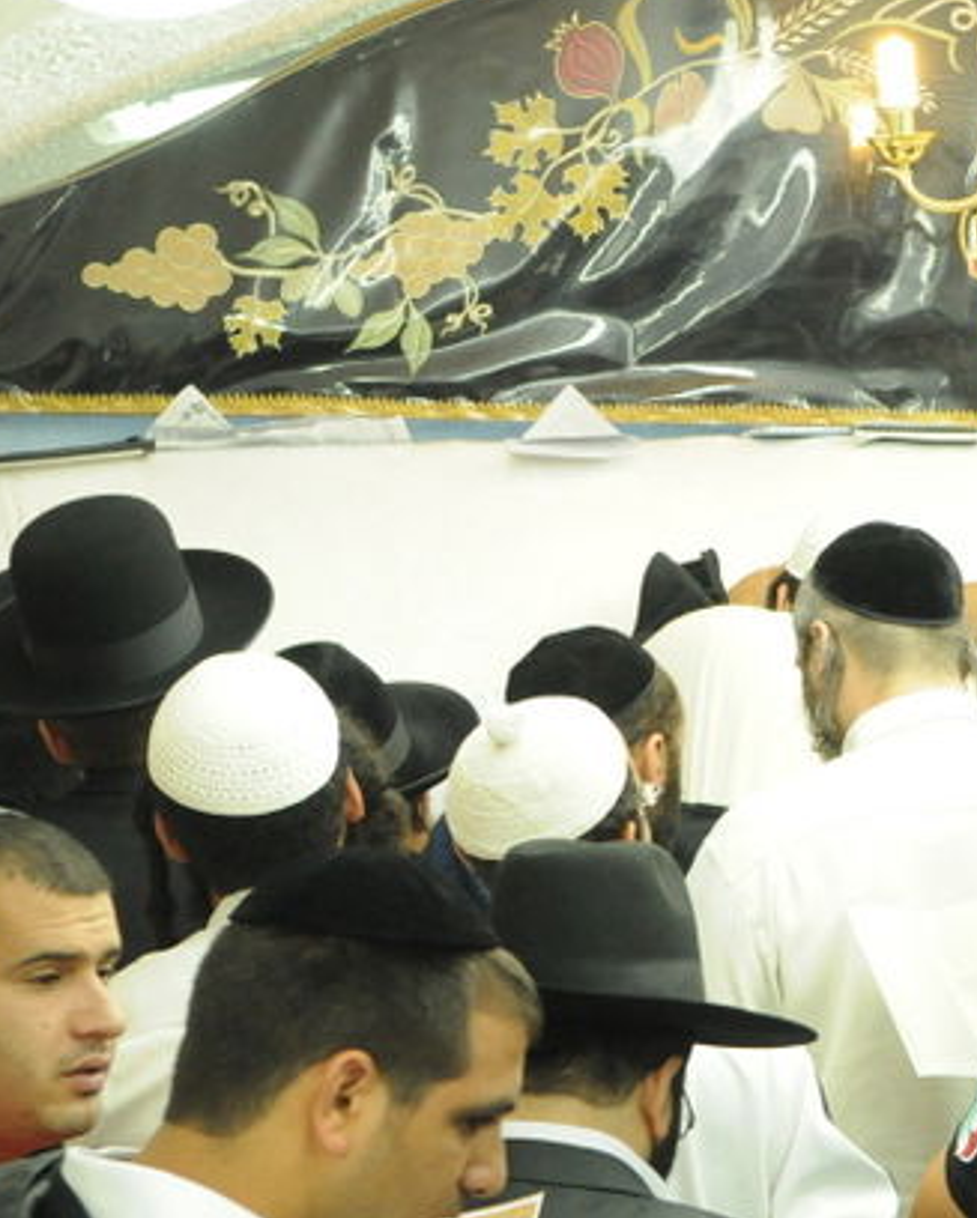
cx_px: 1303
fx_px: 5091
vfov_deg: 13.6
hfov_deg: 10.7
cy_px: 731
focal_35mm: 141
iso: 1600
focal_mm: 40
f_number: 5
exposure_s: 1/100
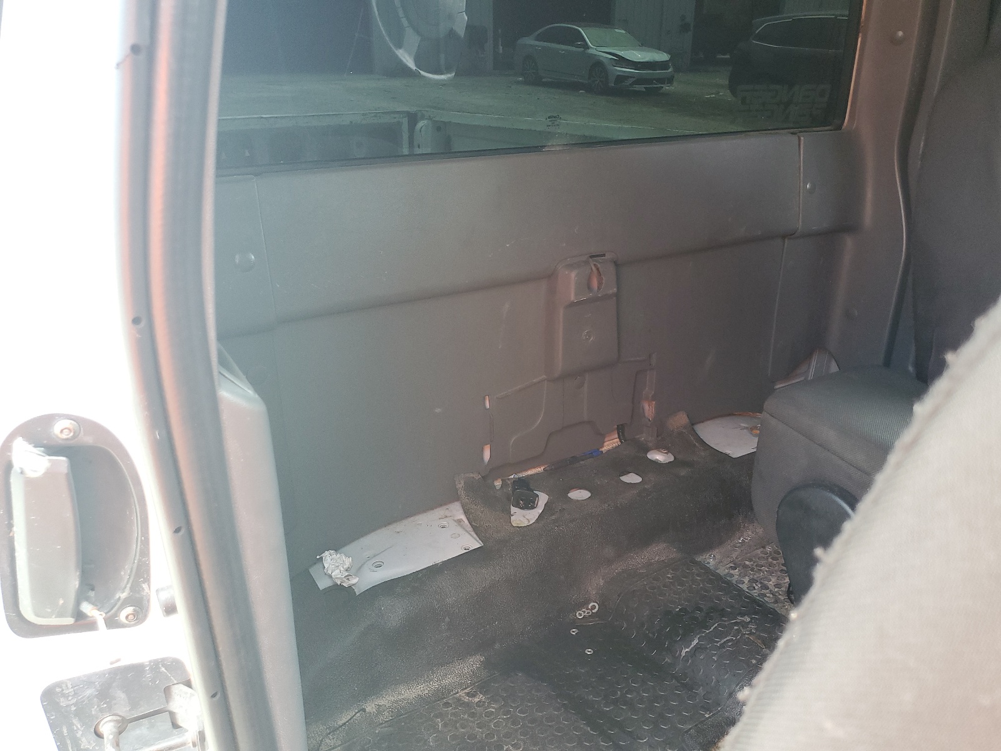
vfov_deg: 53.1
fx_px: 752
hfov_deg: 67.3
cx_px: 500
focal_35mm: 26
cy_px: 376
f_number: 1.5
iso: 99
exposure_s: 1/120
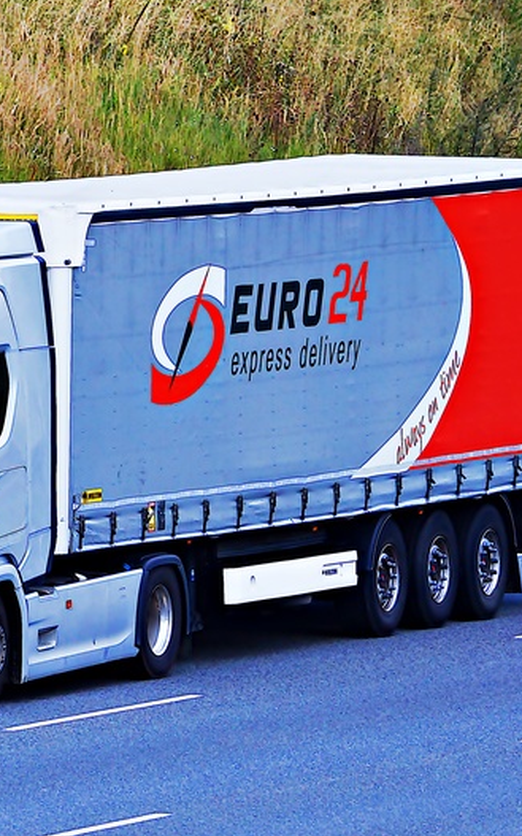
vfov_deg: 4.7
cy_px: 417
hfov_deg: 2.9
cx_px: 79
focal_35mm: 452
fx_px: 10292
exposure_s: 1/800
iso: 320
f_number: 8
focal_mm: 195
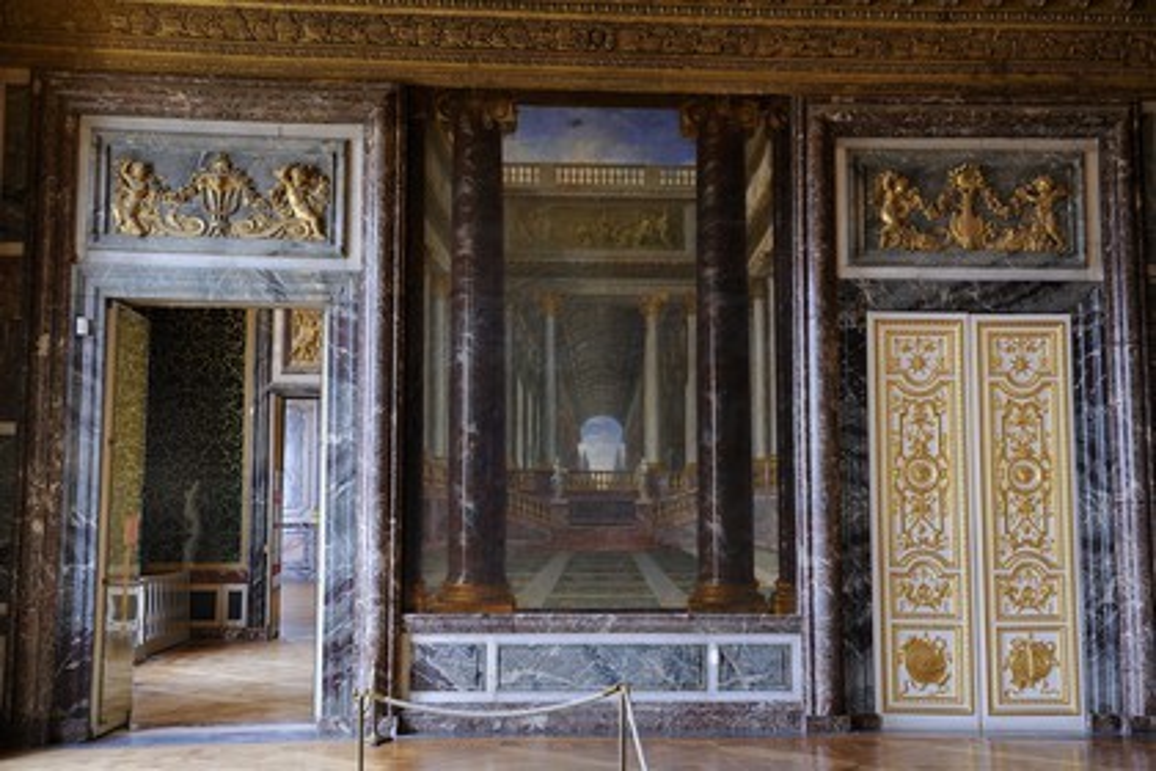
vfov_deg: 33.4
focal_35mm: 40
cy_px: 386
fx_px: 1284
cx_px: 578
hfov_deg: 48.5
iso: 200
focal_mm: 40
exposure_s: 2.5
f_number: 9
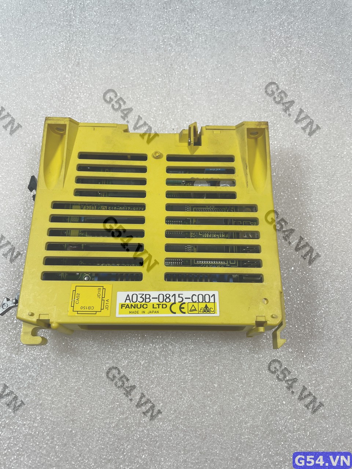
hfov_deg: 53.1
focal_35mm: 26
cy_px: 234
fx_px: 353
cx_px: 176
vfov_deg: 67.3
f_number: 1.6
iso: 32
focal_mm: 4.2
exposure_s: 1/239
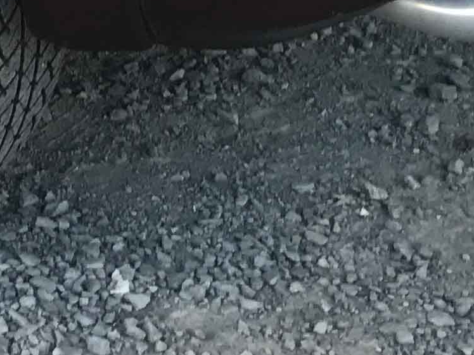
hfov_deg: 12.0
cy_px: -430
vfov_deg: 9.1
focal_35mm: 151
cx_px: -376
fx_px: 2068
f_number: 1.8
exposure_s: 1/100
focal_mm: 3.99
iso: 32
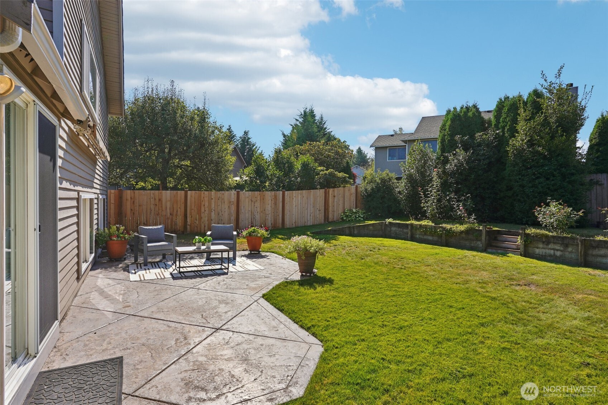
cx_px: 304
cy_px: 202
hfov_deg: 93.3
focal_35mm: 17
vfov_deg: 70.4
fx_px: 287
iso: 100
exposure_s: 1/250
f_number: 8
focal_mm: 17
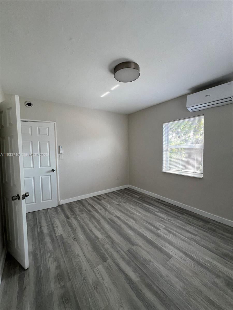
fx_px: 117
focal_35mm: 13
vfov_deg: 106.2
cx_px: 116
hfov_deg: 89.9
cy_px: 155
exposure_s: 1/99
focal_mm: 1.57
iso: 100
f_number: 1.8
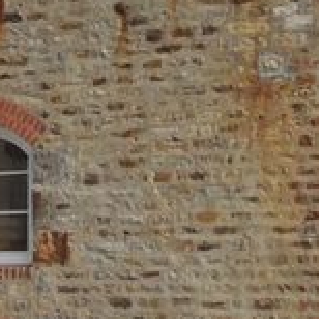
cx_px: 93
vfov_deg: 15.7
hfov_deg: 15.8
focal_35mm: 110
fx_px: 1147
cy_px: 44
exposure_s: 1/1600
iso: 800
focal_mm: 4.3
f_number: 7.4
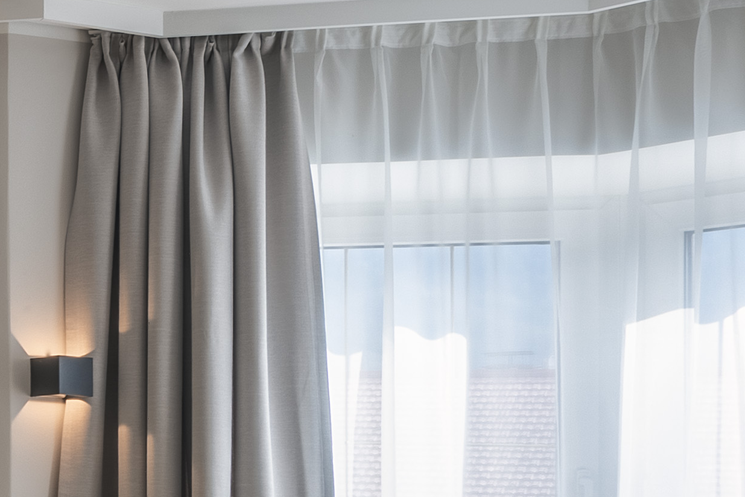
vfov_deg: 15.4
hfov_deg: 17.1
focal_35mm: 83
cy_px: 711
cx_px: -787
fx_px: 1718
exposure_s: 1/60
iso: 100
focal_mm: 14
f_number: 16
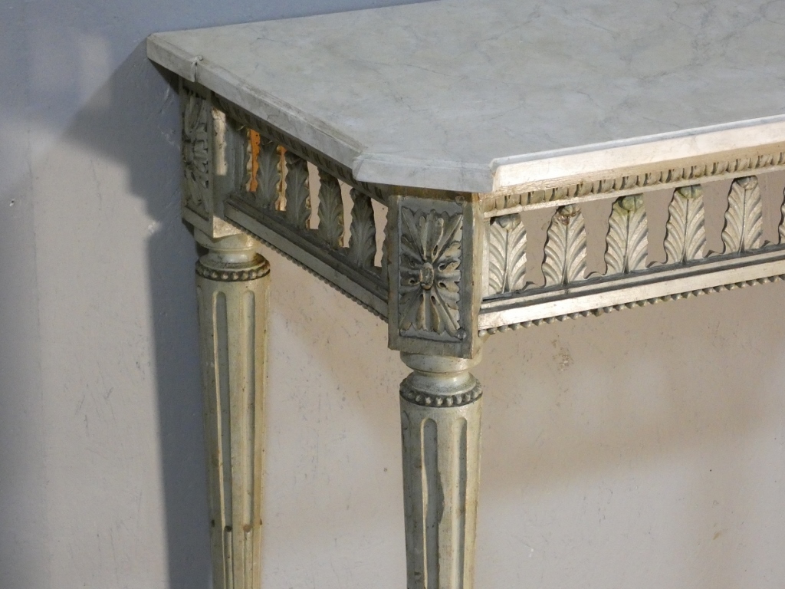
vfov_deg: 12.7
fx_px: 2653
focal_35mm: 117
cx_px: 392
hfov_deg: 16.8
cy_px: 294
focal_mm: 21
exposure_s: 1/80
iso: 1250
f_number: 5.1
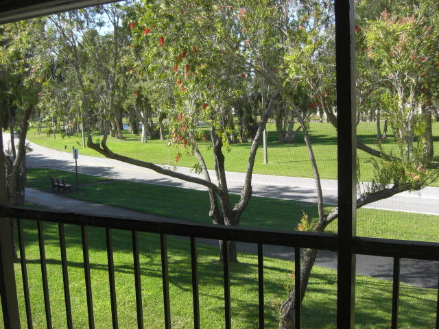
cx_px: 220
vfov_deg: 37.7
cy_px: 164
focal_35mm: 38
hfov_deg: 49.0
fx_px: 482
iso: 80
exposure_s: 1/320
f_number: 2.8
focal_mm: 7.9
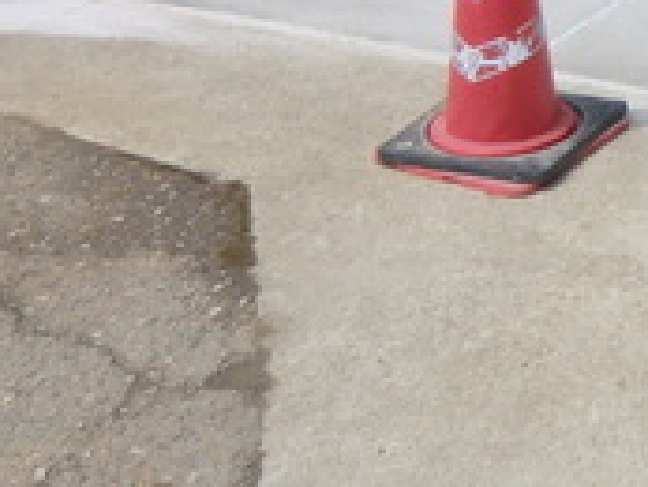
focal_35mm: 83
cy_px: -285
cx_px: 876
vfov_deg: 16.0
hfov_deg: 21.1
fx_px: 1555
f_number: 3.2
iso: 64
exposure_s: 1/800
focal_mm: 4.3
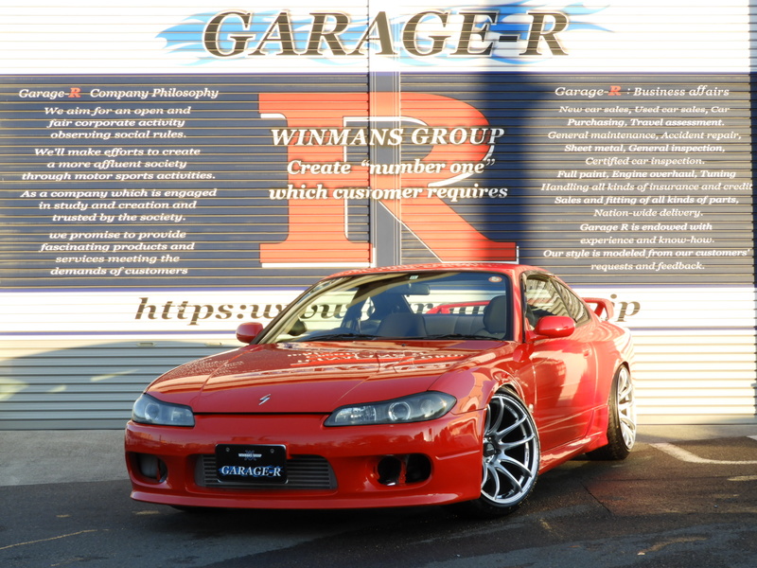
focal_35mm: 70
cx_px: 378
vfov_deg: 21.0
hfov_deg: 27.8
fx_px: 1531
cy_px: 284
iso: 100
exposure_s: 1/100
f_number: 4.5
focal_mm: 12.5
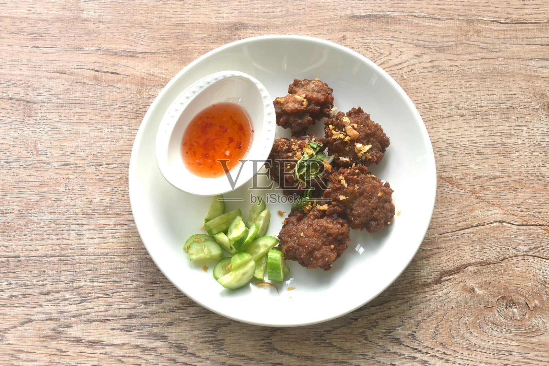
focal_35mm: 40
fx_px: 610
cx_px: 274
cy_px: 183
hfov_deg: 48.5
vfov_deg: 33.4
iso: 100
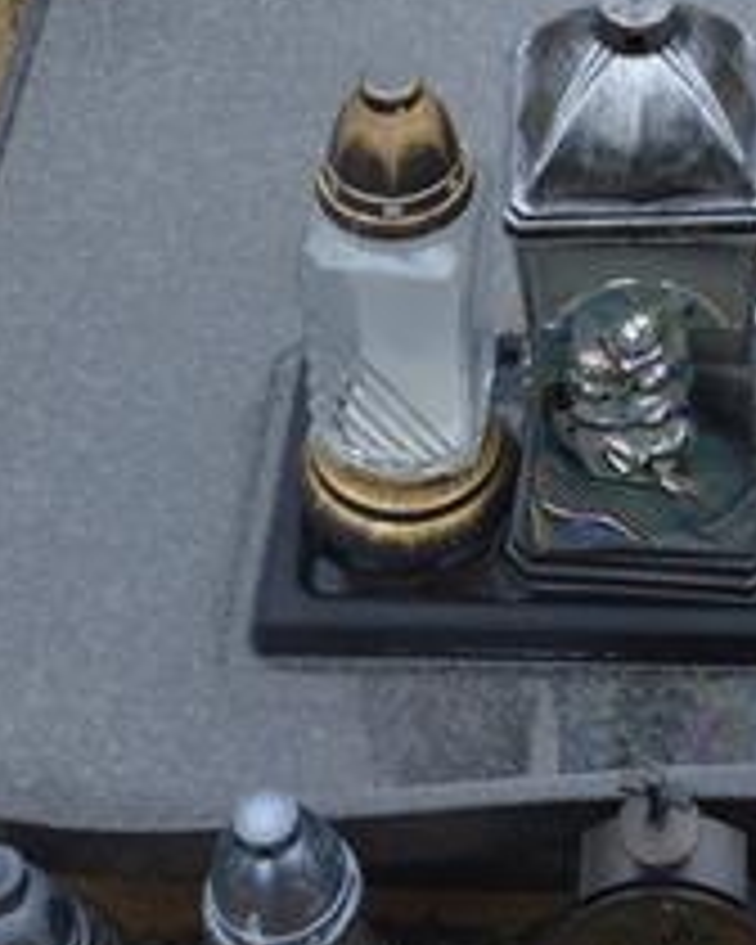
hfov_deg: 14.7
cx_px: 720
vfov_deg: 17.7
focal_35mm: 103
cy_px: -212
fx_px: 2881
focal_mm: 24
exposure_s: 1/160
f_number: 6.3
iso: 100
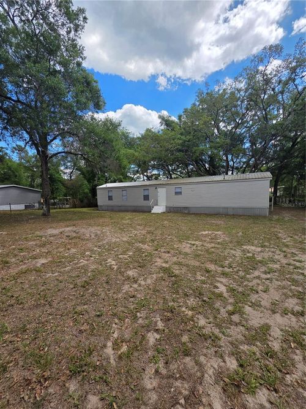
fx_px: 153
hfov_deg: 89.9
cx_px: 153
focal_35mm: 13
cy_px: 204
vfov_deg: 106.2
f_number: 1.9
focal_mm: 2.2
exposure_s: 1/1686
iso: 40
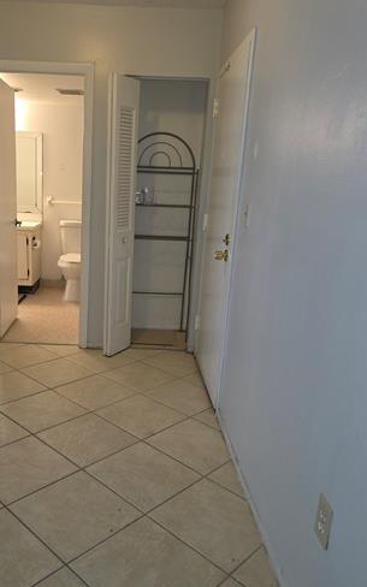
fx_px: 480
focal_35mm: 30
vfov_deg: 62.9
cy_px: 306
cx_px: 117
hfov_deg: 41.2
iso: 100
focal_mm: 5.4
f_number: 1.8
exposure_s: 1/40
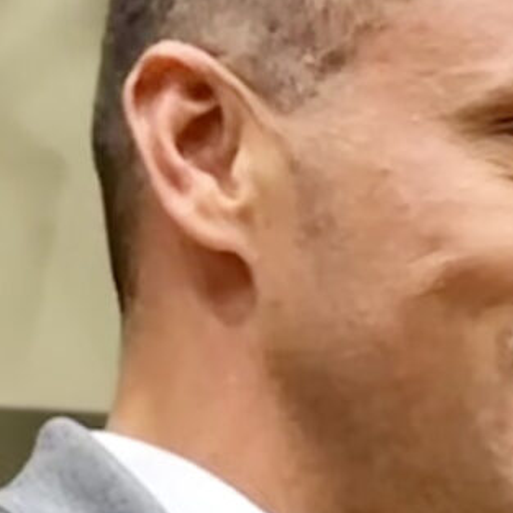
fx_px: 5818
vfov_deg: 5.0
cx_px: 1534
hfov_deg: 4.8
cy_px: 990
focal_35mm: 347
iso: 250
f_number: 1.78
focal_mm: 6.86
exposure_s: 1/60
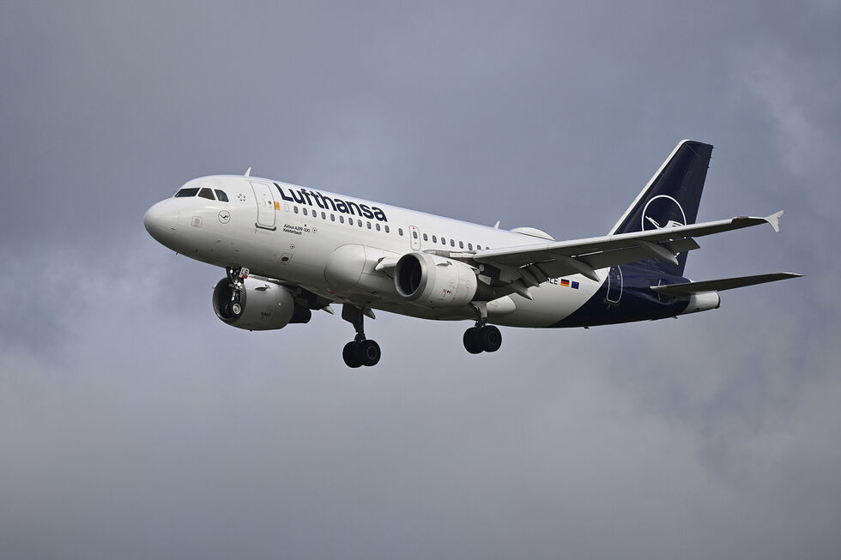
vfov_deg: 3.7
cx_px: 420
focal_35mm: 370
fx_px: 8642
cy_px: 280
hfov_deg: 5.6
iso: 100
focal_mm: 370
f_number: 4
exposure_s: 1/1250
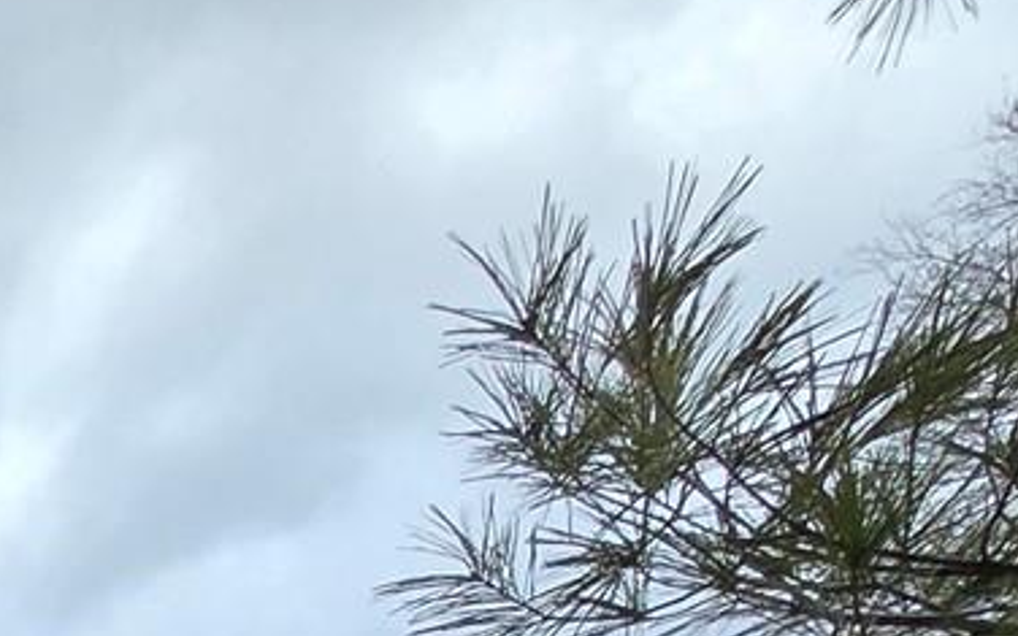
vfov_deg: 10.4
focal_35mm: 75
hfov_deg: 18.7
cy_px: 2038
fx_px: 2081
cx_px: -969
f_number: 2.2
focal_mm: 2.2
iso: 50
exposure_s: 1/315
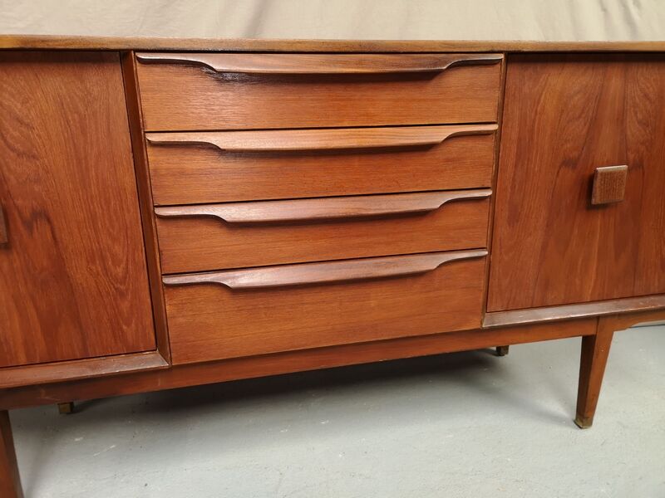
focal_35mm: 27
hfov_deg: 65.3
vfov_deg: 51.4
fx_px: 519
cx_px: 332
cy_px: 249
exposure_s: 1/50
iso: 125
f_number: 1.8
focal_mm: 3.95
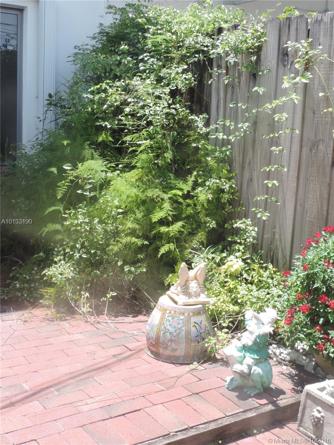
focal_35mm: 47
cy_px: 222
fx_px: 605
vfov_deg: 40.4
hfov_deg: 30.9
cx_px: 167
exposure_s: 1/60
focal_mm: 8.3
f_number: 7.8
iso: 80
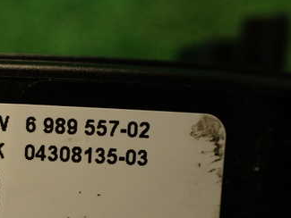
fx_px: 496
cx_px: 65
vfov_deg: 24.3
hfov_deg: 32.0
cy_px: 184
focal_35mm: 59
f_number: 2.4
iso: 200
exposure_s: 1/50
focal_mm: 5.79
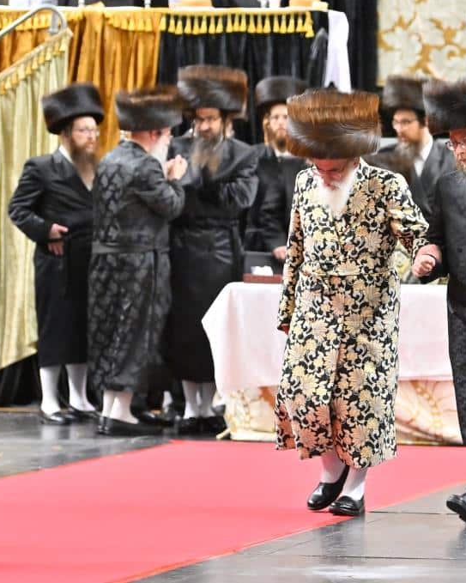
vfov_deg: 6.5
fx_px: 5121
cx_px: 360
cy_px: 291
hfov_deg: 5.2
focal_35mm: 297
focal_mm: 140
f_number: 2.8
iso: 1600
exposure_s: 1/200
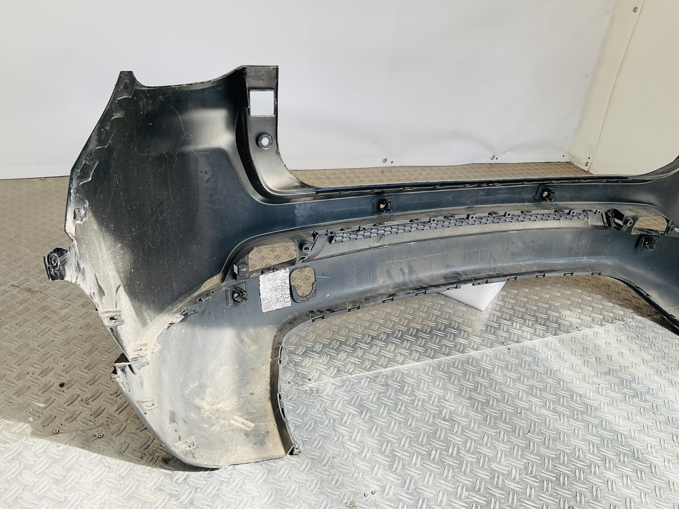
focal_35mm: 29
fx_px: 569
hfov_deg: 61.7
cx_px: 340
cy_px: 254
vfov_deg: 48.2
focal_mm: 3
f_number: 1.8
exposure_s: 1/380
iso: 16
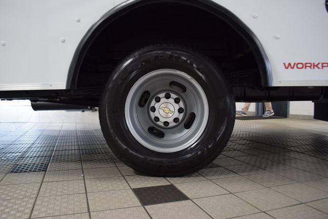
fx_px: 246
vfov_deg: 48.0
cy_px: 110
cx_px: 164
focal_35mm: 27
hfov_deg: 67.4
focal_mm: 18
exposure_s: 1/60
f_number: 3.5
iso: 1000
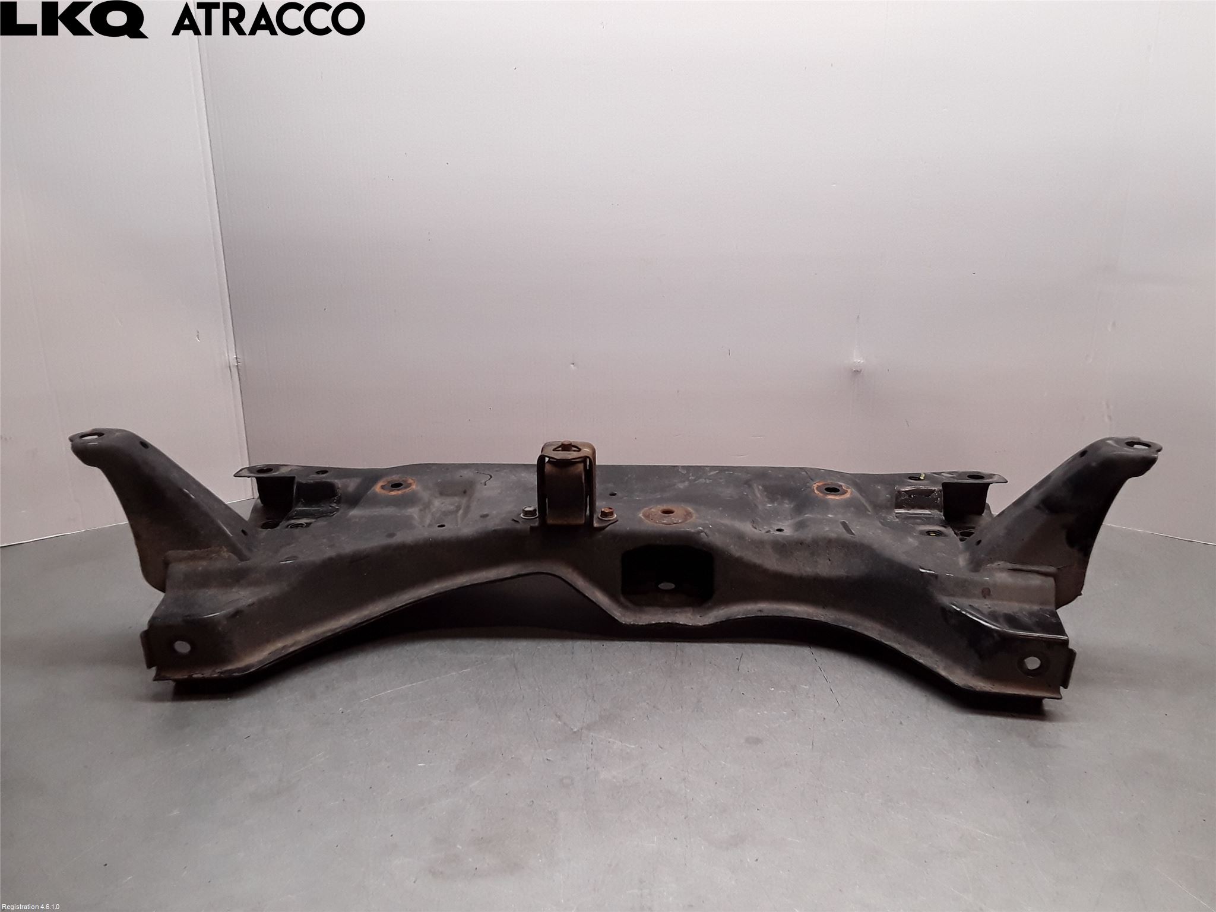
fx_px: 984
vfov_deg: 49.7
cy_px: 456
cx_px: 608
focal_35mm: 28
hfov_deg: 63.4
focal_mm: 2.91
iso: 100
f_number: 1.9
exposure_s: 1/145
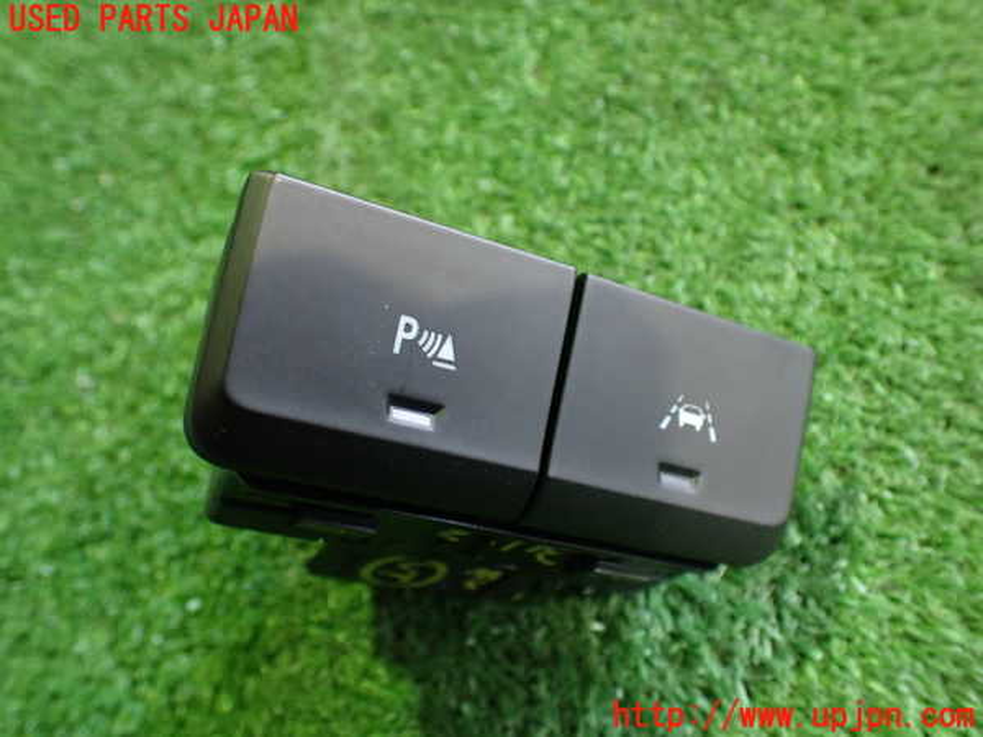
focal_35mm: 30
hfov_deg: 60.0
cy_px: 368
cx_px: 492
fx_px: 852
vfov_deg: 46.8
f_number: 2.3
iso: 800
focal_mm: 5.4
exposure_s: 1/50
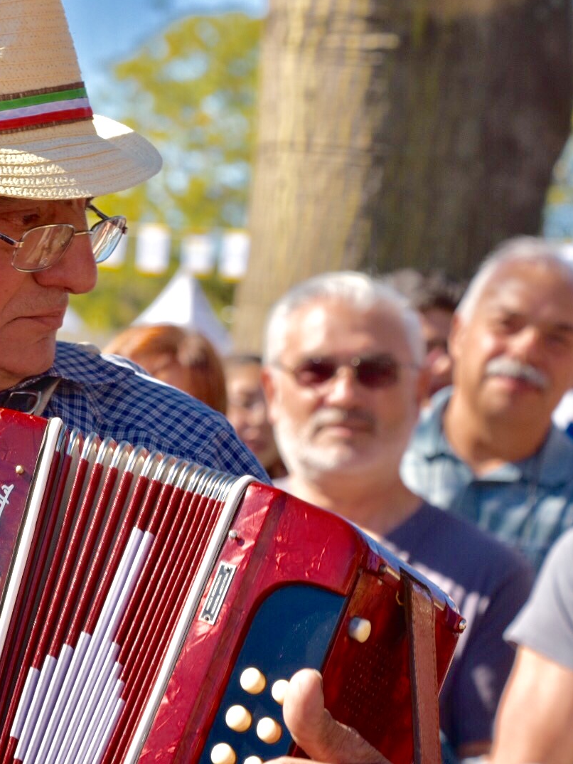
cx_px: 54
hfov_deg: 8.5
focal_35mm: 174
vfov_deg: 11.4
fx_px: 3839
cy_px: 381
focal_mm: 80
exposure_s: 1/500
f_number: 8
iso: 180
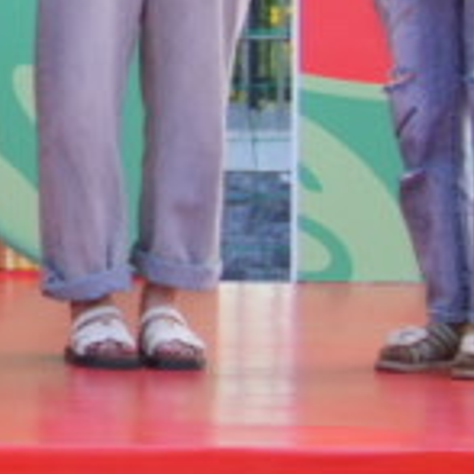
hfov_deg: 5.8
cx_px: -942
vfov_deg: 6.2
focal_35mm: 280
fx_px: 4338
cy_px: -258
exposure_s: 1/250
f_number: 4
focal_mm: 30
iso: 200
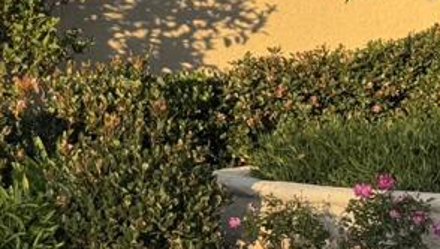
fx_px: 2125
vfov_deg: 6.6
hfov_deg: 11.6
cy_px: -58
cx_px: -96
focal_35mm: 182
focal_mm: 6.76
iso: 64
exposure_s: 1/1818
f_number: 1.78
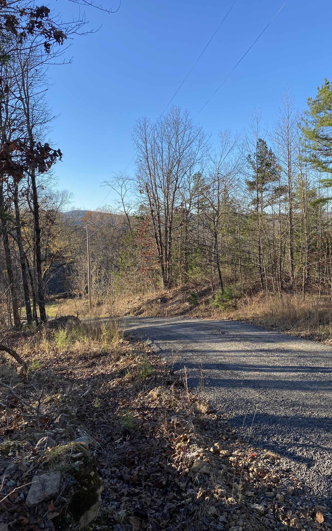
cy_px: 264
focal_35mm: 28
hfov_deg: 44.4
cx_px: 192
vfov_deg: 66.5
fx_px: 405
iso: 32
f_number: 1.8
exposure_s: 1/898
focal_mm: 4.25
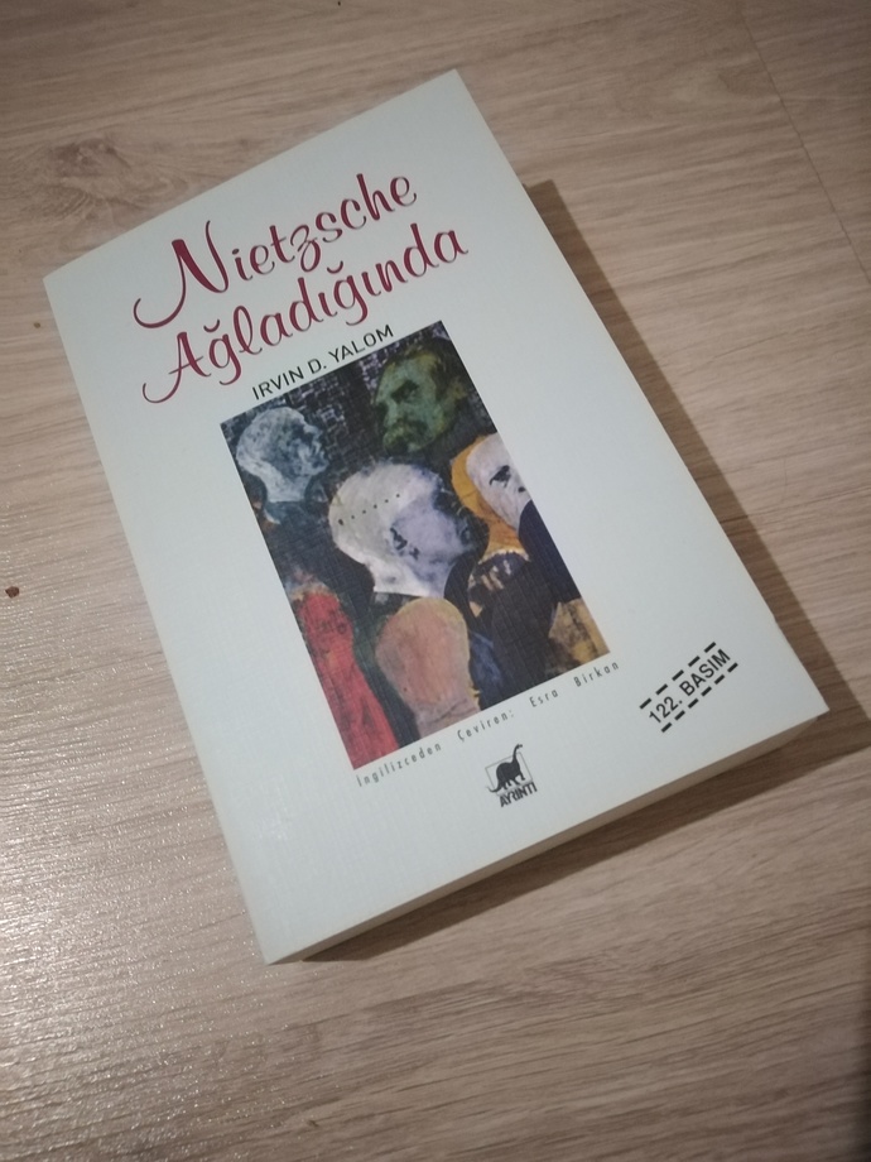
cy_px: 581
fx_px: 872
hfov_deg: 53.1
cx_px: 436
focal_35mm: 26
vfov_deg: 67.3
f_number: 1.8
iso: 805
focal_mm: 3.62
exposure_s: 1/15
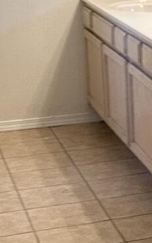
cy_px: 37
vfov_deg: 14.0
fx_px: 979
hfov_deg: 7.8
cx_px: 438
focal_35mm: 148
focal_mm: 5.7
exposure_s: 1/60
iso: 200
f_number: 1.5
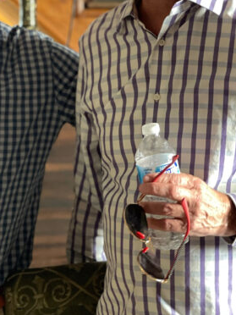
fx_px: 1000
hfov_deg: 13.4
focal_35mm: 110
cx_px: 38
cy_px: 60
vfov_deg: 17.7
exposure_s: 1/17
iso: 400
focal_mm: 7.5
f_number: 2.2
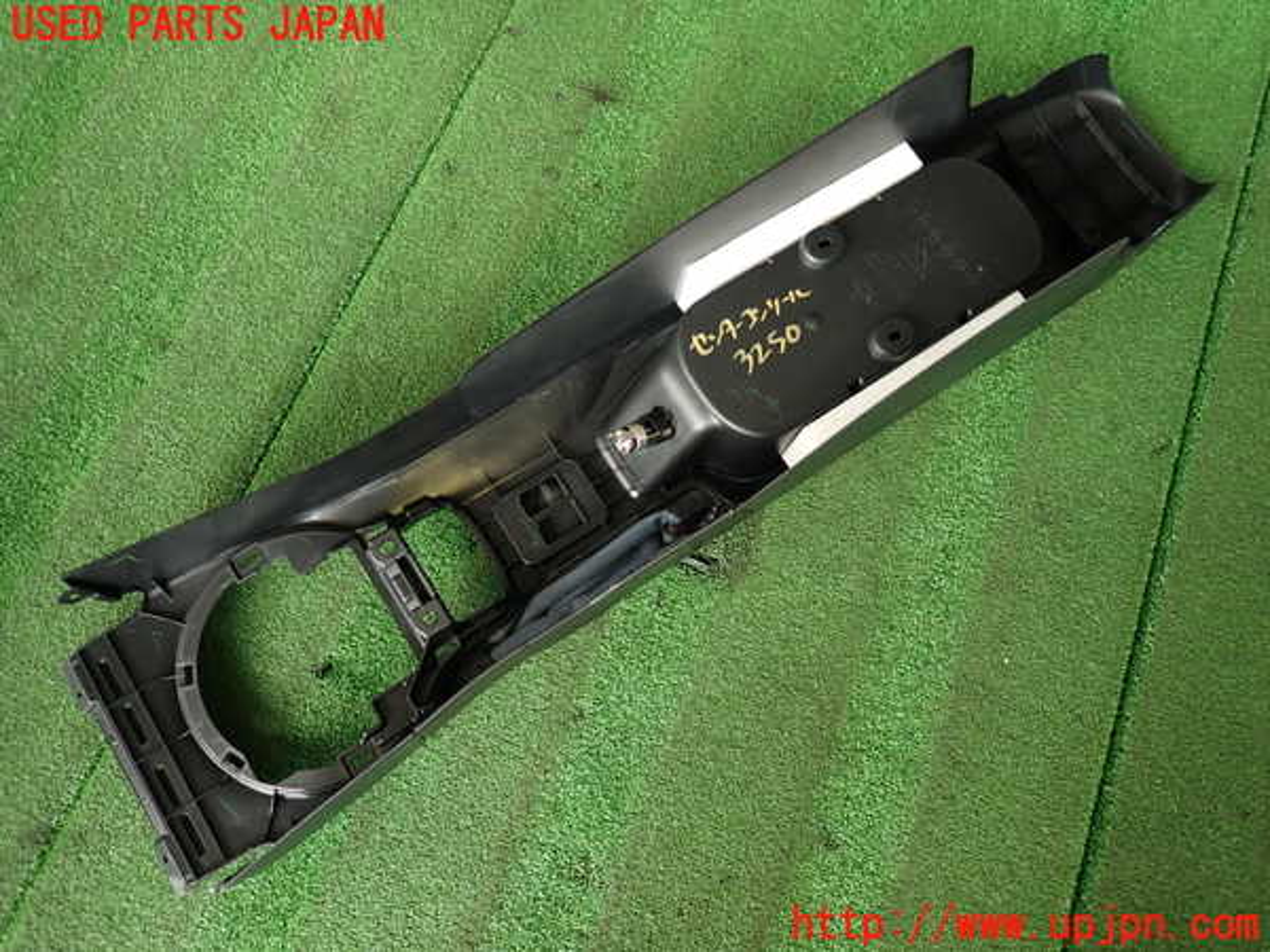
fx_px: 917
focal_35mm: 25
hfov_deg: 69.4
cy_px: 476
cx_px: 635
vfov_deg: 54.9
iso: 160
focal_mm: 4.5
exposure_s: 1/60
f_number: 2
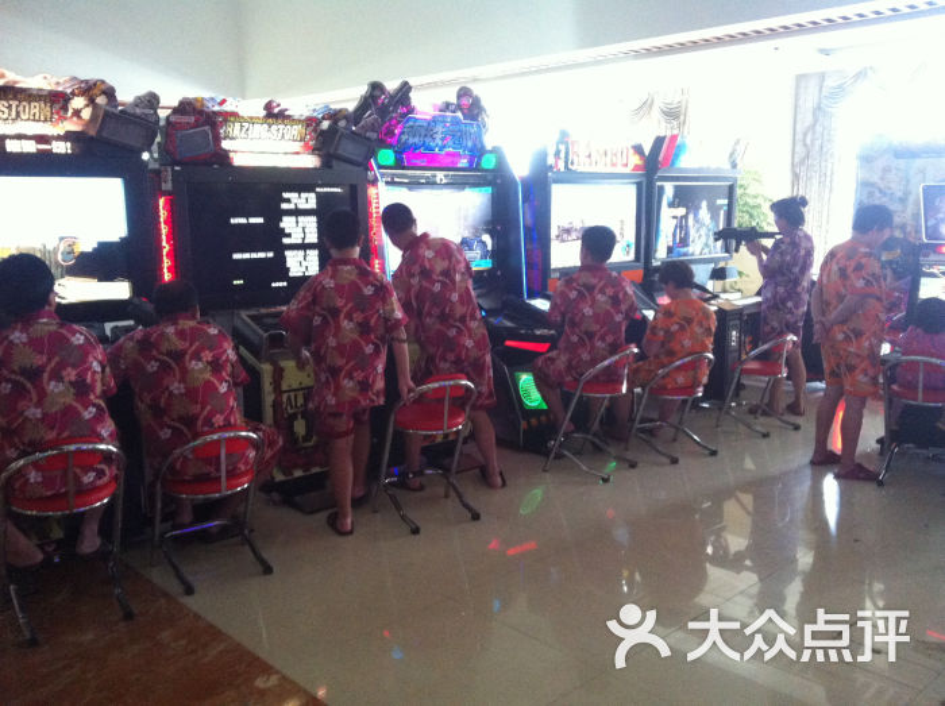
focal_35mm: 35
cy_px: 353
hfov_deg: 52.7
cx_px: 472
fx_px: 954
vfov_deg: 40.6
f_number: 2.8
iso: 400
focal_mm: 3.85
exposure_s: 1/15
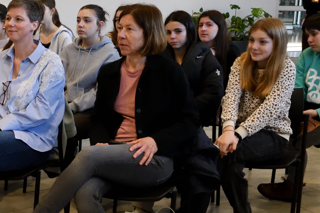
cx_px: 18
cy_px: 128
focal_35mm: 72
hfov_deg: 26.9
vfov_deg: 18.9
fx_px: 640
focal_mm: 22
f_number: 6.3
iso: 6400
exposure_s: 1/80
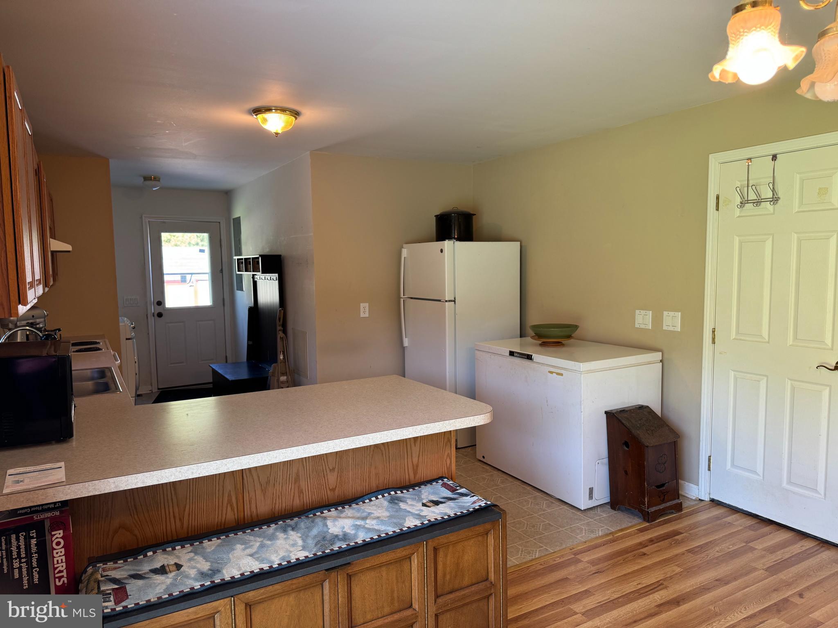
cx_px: 419
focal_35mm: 24
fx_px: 581
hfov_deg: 71.6
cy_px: 314
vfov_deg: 56.8
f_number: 1.78
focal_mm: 6.76
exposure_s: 1/60
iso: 125
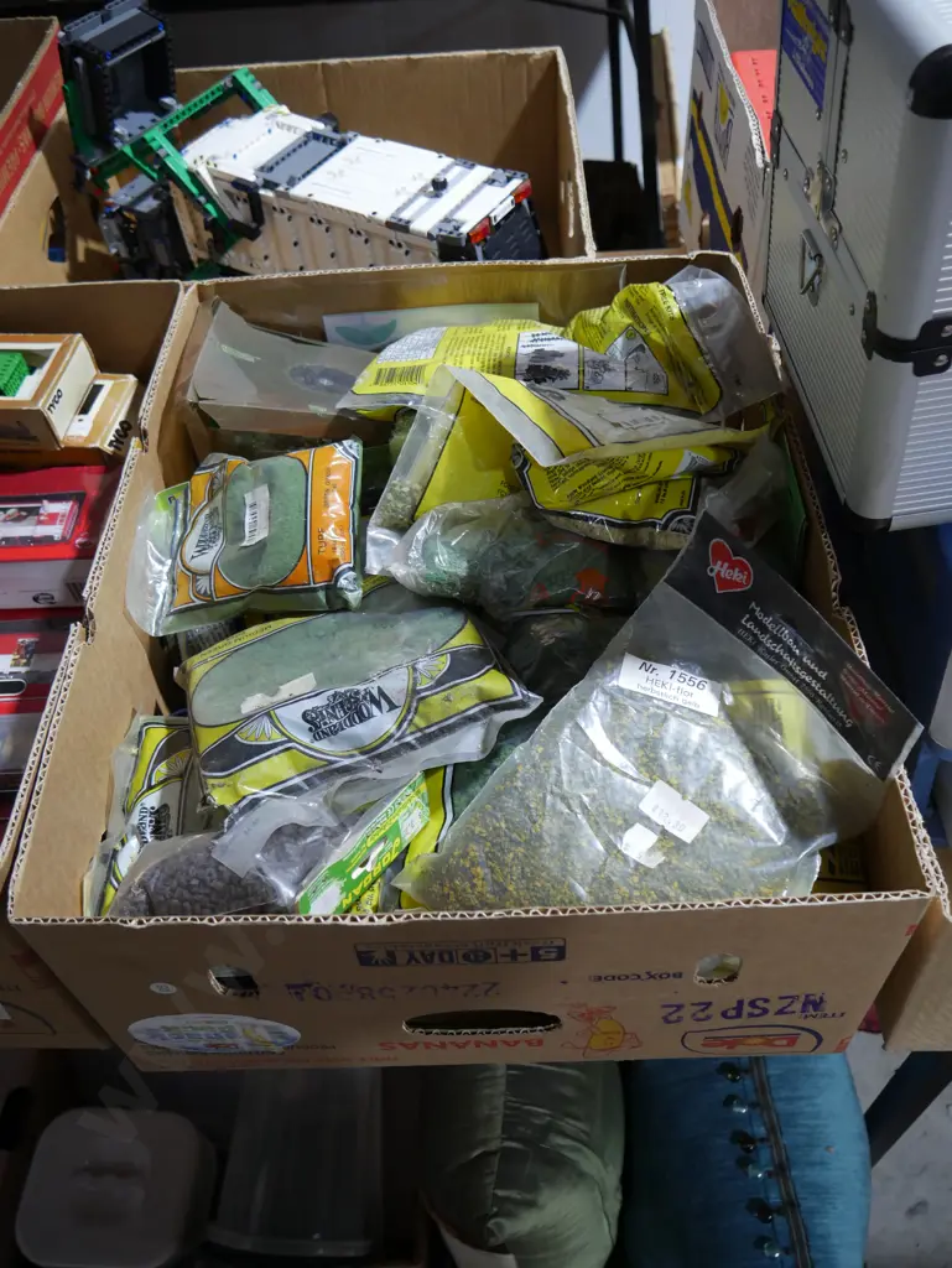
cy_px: 634
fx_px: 1026
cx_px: 476
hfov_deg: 49.8
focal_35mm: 28
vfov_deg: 63.4
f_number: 3.5
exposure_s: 1/60
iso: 500
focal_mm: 14
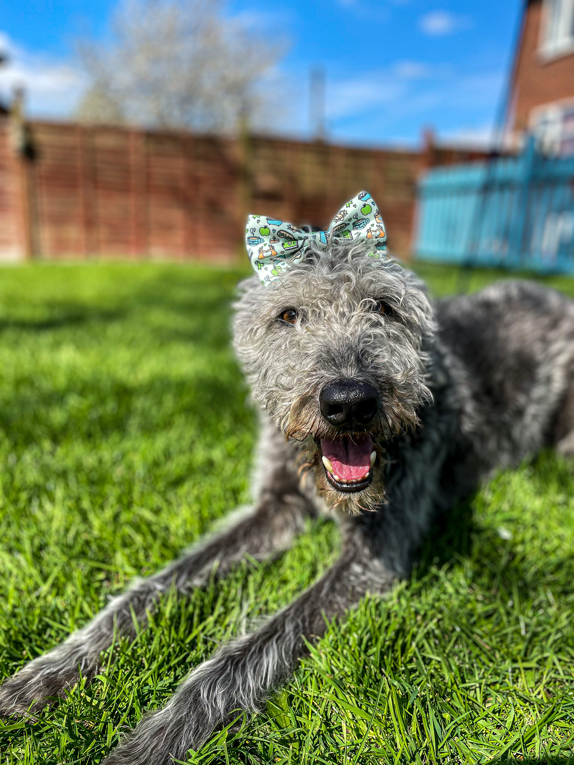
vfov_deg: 67.3
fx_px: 575
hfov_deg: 53.1
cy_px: 382
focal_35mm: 26
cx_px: 287
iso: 50
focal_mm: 4.2
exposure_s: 1/2600
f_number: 1.6
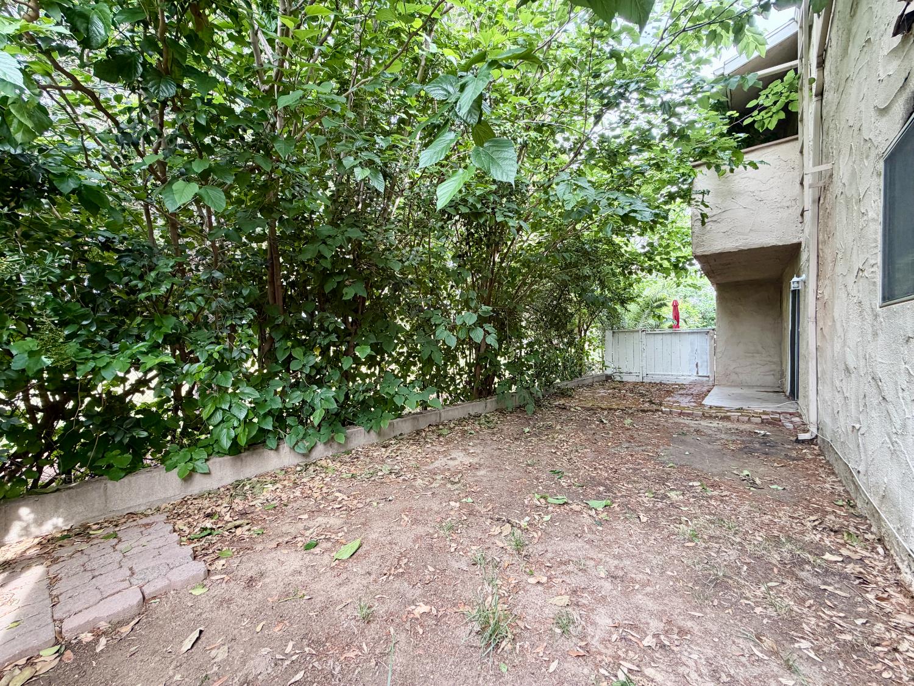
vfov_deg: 85.7
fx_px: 370
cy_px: 343
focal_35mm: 14
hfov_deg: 102.1
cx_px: 457
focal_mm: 2.22
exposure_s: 1/121
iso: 160
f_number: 2.2
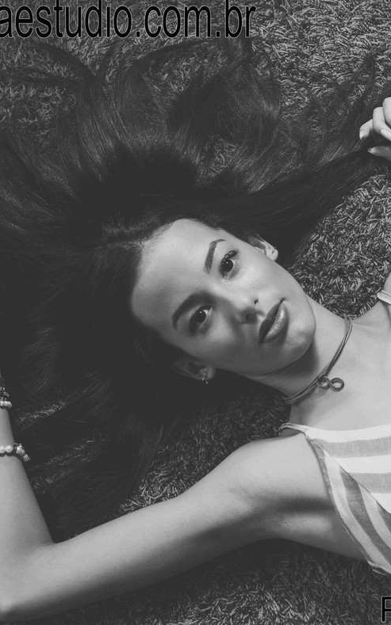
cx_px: 266
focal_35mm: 62
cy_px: 311
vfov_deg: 33.0
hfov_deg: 20.9
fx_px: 1057
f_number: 6.3
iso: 50
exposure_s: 1/50
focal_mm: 40
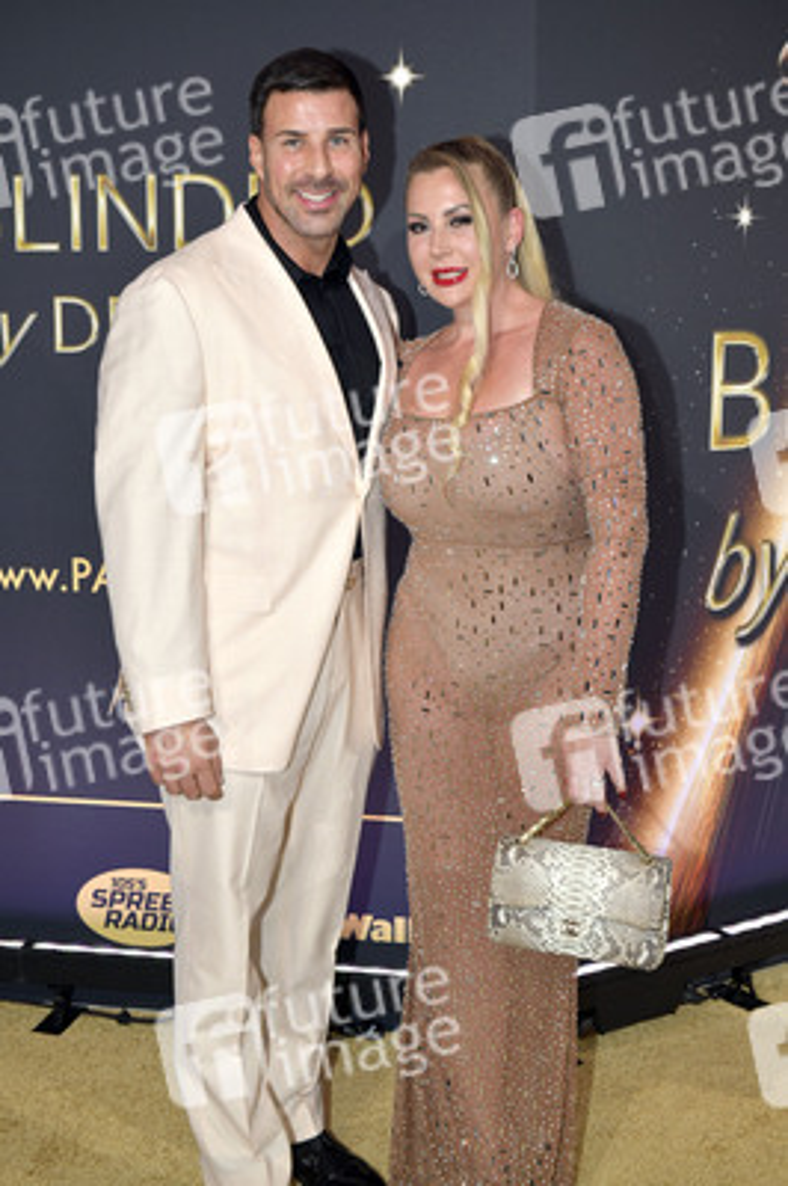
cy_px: 593
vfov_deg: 38.2
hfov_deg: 25.9
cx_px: 394
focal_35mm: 52
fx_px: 1710
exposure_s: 1/250
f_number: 6.3
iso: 1250
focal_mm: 52
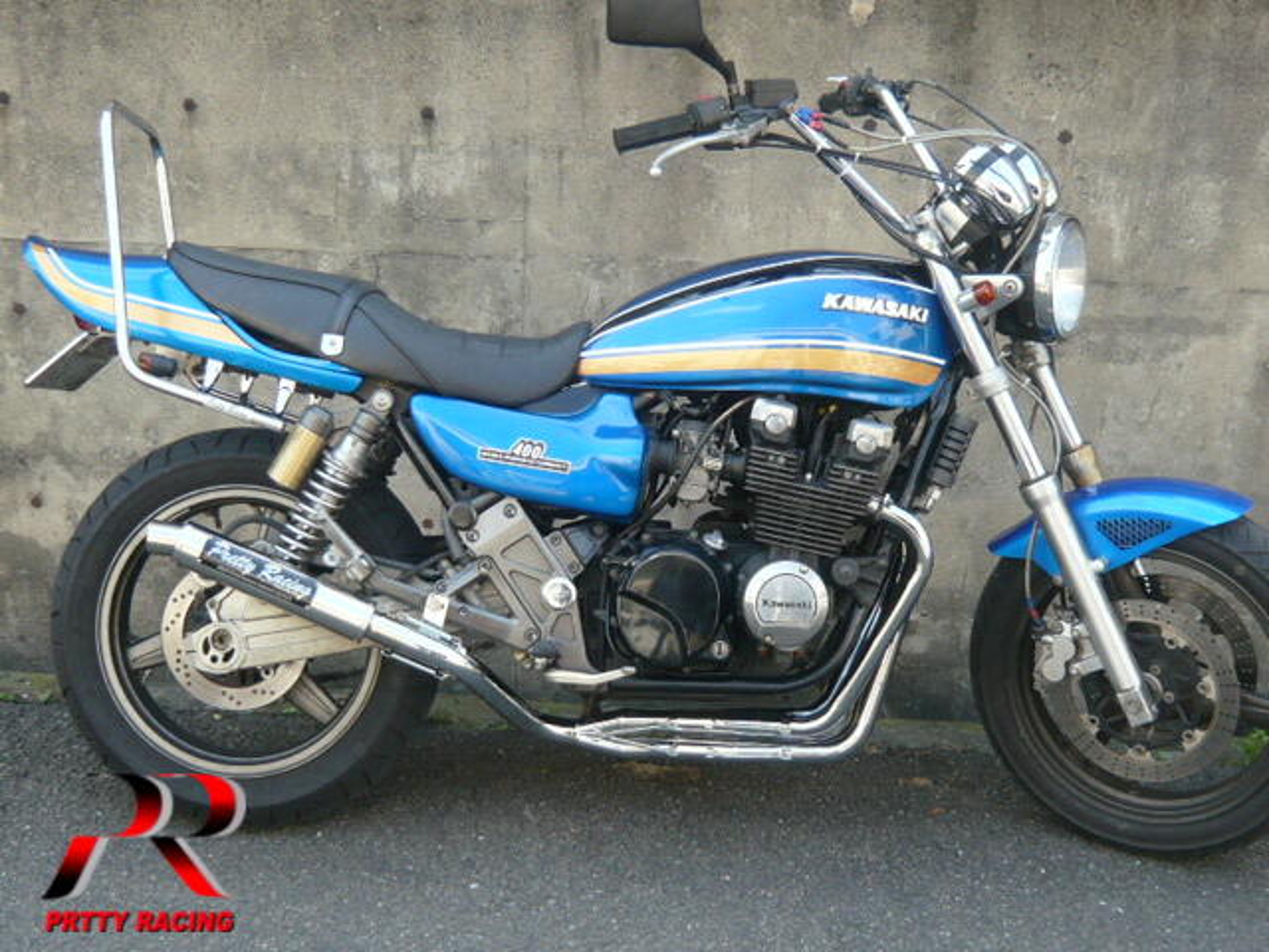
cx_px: 634
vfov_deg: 30.3
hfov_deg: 39.7
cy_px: 476
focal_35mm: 48
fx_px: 1760
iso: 100
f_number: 3
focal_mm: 5.2
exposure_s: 1/160
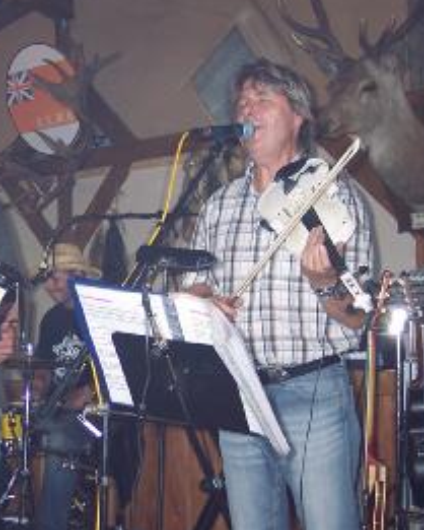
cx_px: 55
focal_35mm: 73
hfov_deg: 20.6
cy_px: 302
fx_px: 1144
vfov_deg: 26.0
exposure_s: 1/60
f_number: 2.8
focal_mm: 8
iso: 100
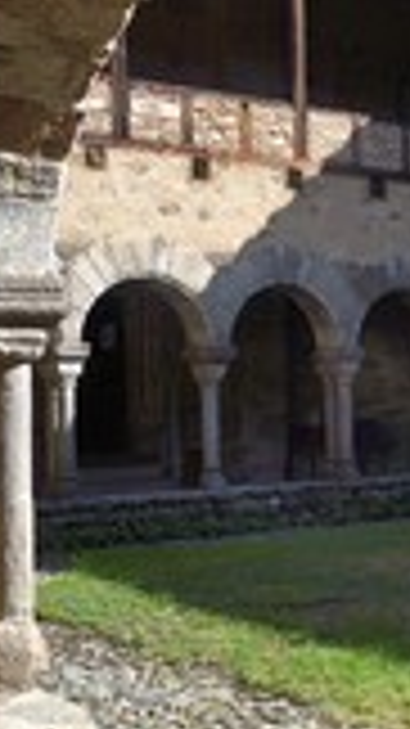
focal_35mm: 65
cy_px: 405
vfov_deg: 32.3
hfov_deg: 17.9
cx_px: 446
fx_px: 1258
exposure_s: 1/60
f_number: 18
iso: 200
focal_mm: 24
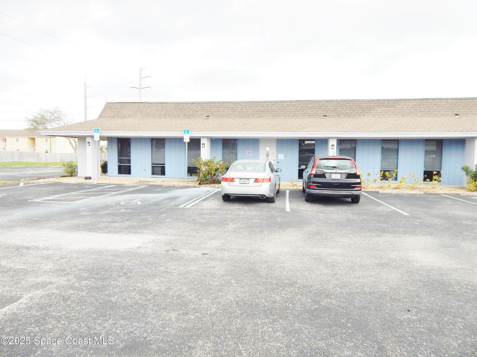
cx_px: 238
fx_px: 303
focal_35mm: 22
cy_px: 178
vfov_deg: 61.1
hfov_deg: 76.4
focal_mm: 4
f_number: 3
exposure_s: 1/500
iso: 125
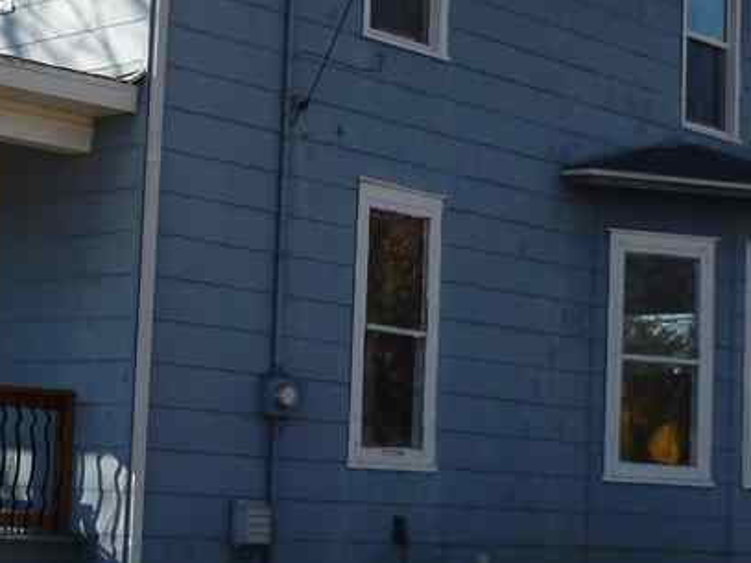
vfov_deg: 16.8
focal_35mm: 88
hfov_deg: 21.9
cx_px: 131
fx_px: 1909
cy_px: 264
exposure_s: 1/640
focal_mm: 5
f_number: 3.3
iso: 100
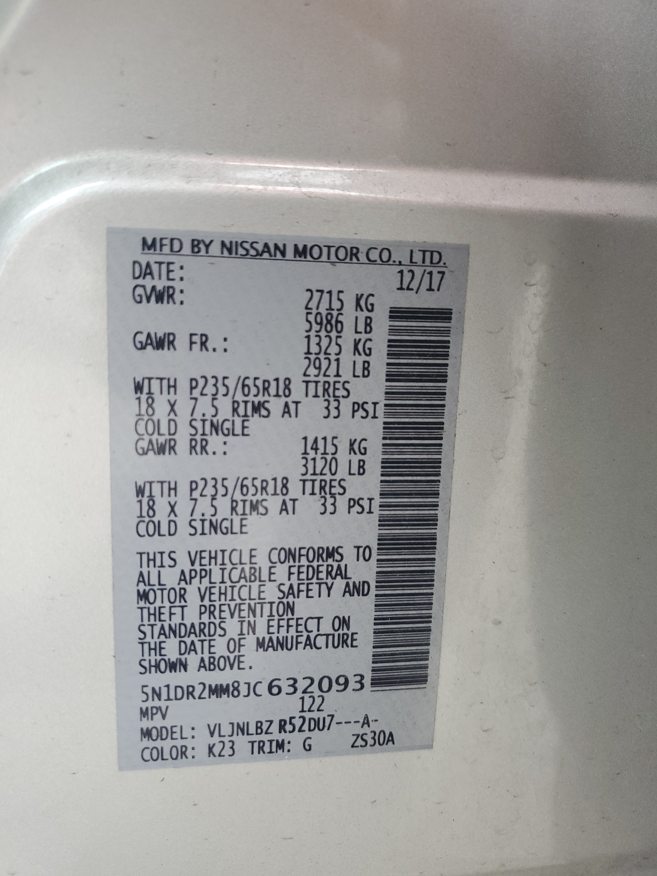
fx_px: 658
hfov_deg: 53.1
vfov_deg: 67.3
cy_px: 438
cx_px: 328
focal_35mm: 26
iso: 85
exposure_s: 1/120
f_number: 1.5
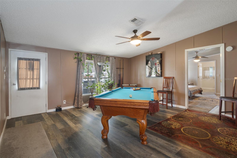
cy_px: 79
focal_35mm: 17
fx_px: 112
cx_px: 118
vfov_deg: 70.4
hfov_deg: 93.3
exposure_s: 8
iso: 320
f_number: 8
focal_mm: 17
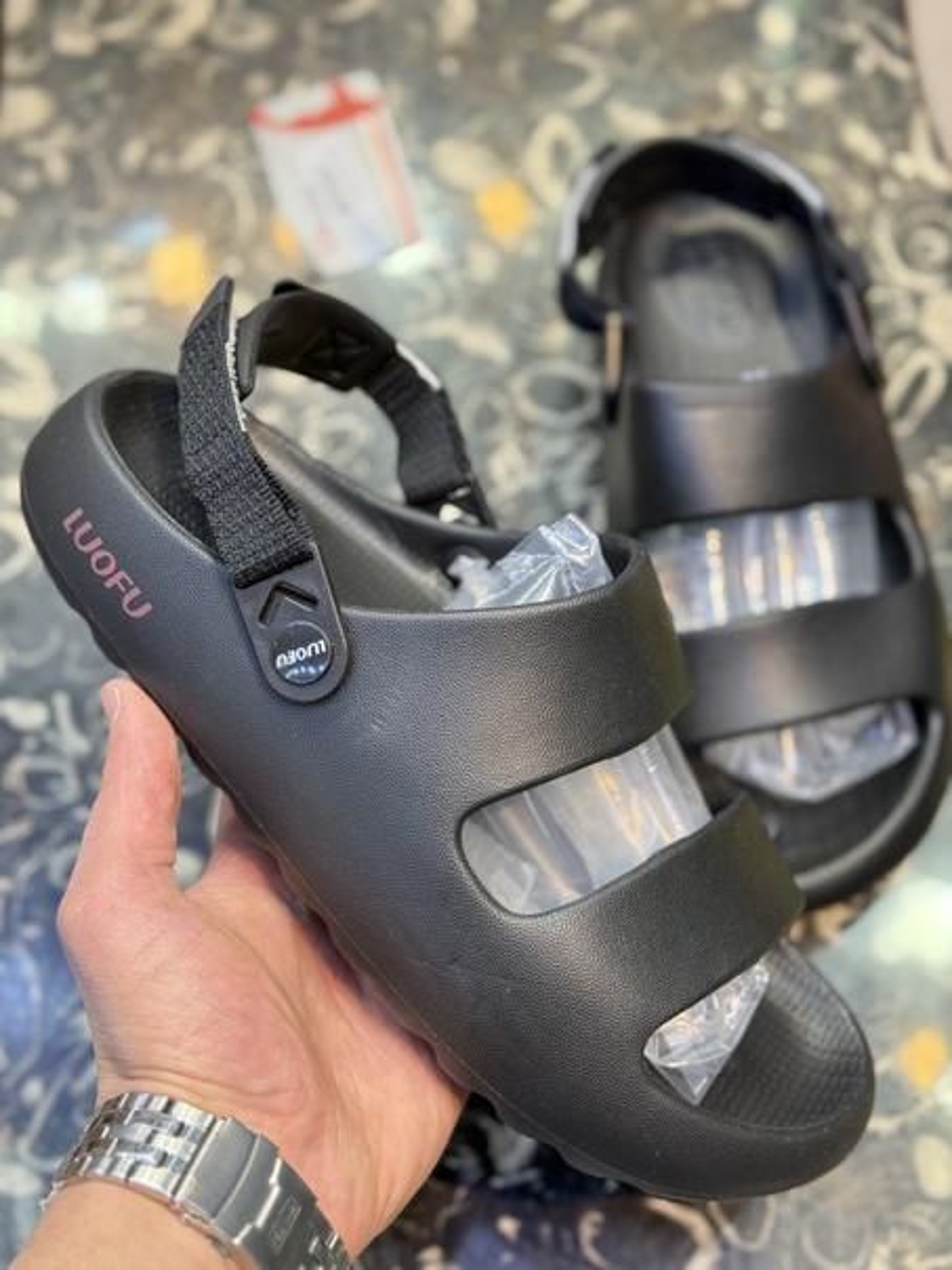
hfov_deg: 30.3
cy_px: 635
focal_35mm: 48
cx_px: 476
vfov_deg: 39.7
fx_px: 1760
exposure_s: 1/100
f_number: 1.78
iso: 125
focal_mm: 6.76
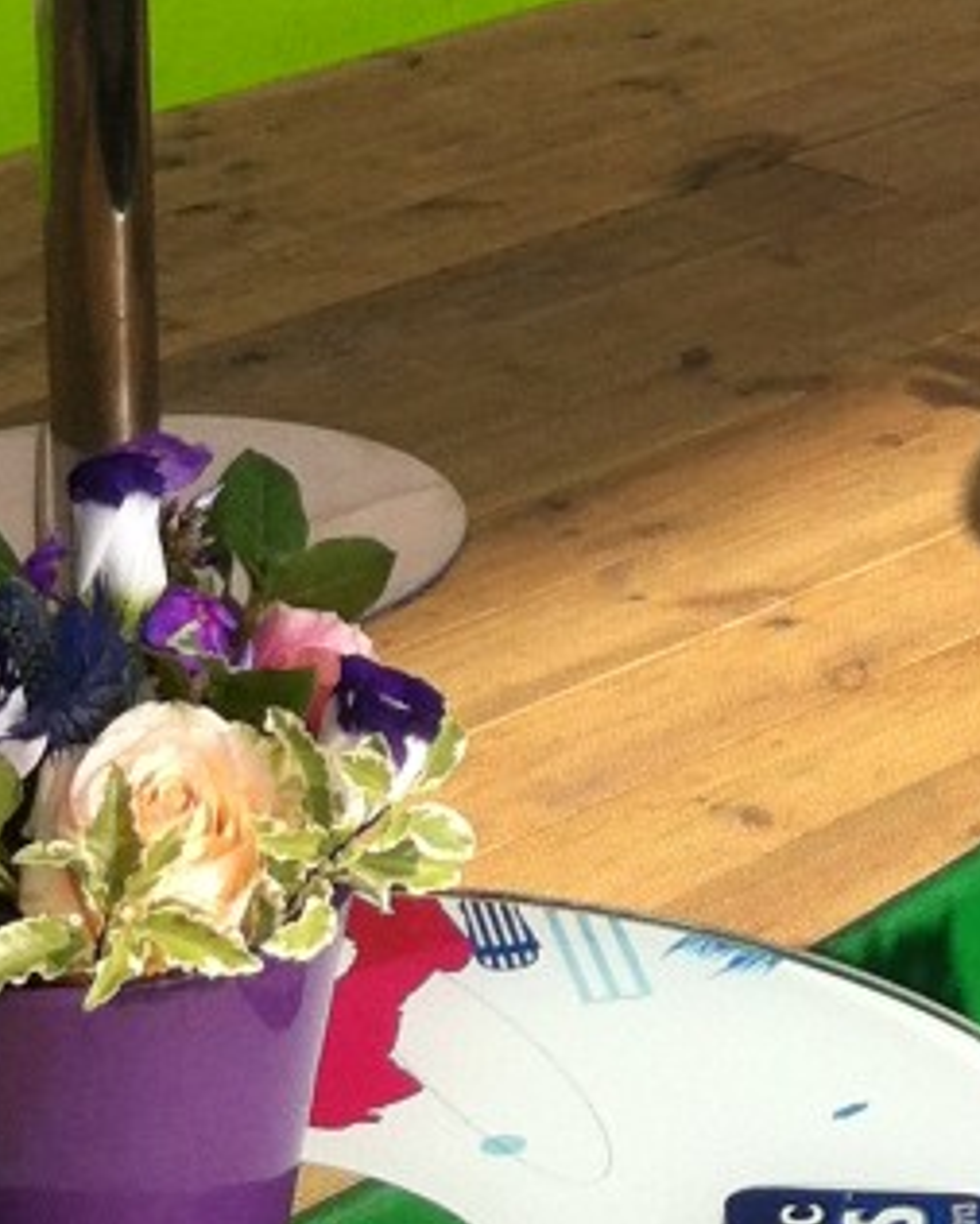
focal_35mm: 156
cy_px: -620
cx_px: 1875
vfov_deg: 11.8
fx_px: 5653
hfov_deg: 9.4
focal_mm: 3.85
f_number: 2.8
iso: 80
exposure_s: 1/616
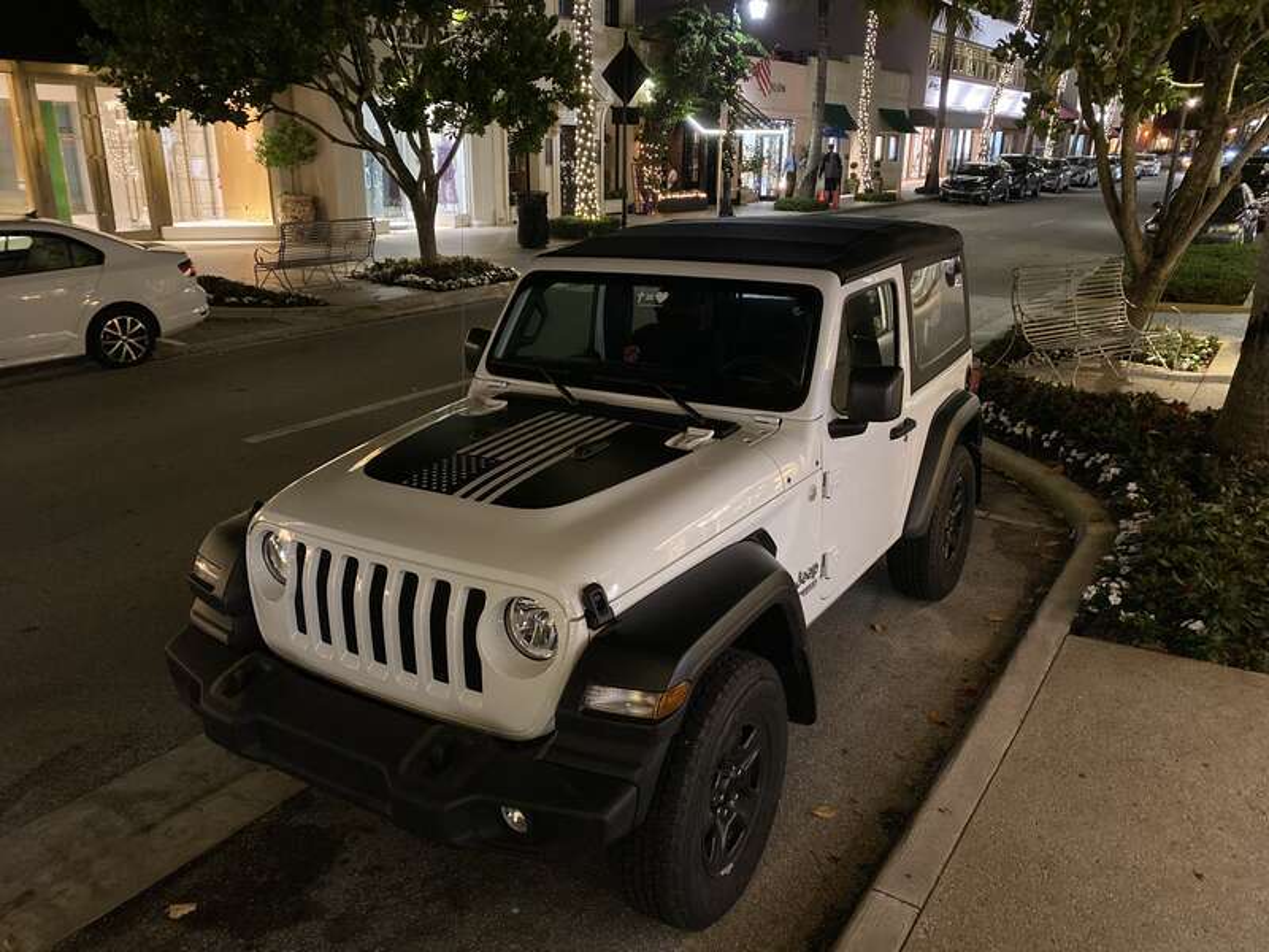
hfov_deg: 67.3
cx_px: 634
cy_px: 476
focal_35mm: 26
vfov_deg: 53.1
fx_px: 953
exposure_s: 1/30
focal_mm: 4.25
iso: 800
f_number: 1.8
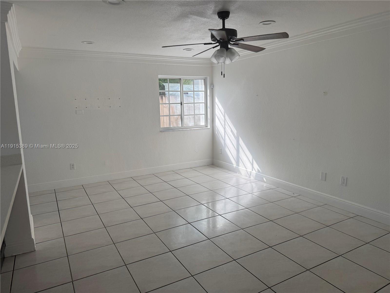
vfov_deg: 56.8
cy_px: 146
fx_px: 270
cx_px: 195
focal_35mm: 24
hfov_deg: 71.6
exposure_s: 1/598
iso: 100
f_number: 1.78
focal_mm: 6.76
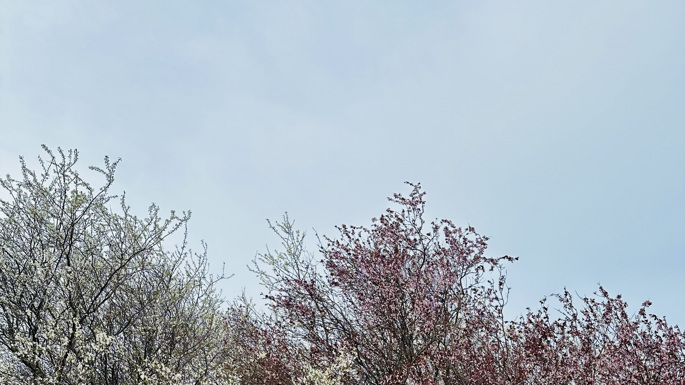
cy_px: 391
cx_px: 343
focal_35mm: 35
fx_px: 636
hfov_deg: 56.6
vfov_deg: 31.1
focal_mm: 6.86
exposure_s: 1/1321
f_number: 1.78
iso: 80
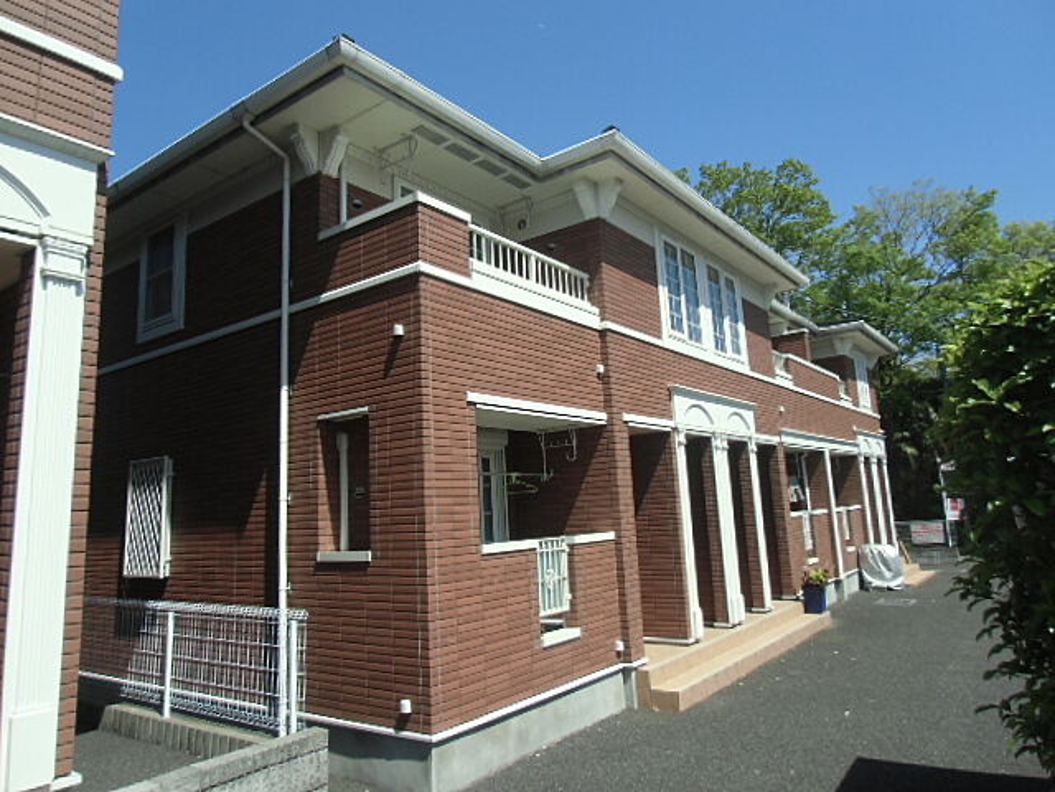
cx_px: 528
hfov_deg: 71.6
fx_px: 731
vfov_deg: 56.8
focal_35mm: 24
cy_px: 396
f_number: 3
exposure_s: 1/640
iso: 64
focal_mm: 4.24
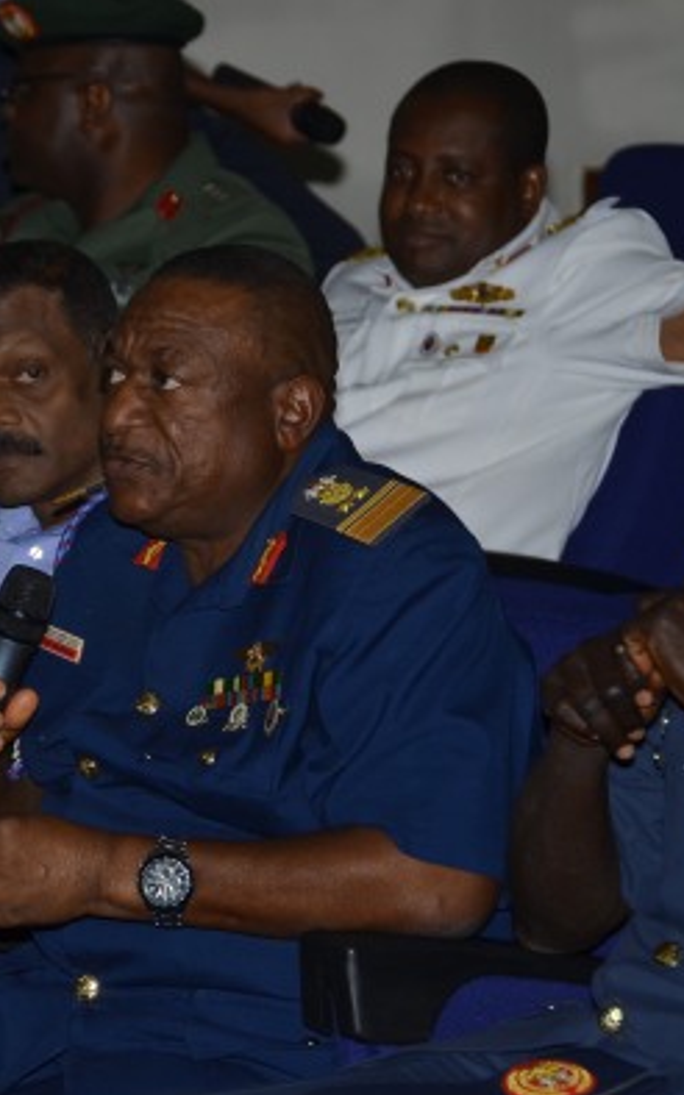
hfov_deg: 5.9
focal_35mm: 221
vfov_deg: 9.5
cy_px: 549
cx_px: 209
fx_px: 6590
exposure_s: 1/125
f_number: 5.3
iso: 200
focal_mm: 95
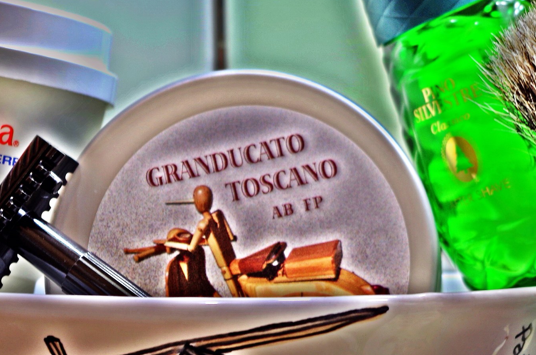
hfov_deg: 15.4
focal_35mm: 133
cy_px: 221
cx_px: 314
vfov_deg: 10.3
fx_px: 1976
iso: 100
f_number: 7.1
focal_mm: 50
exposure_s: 1/5
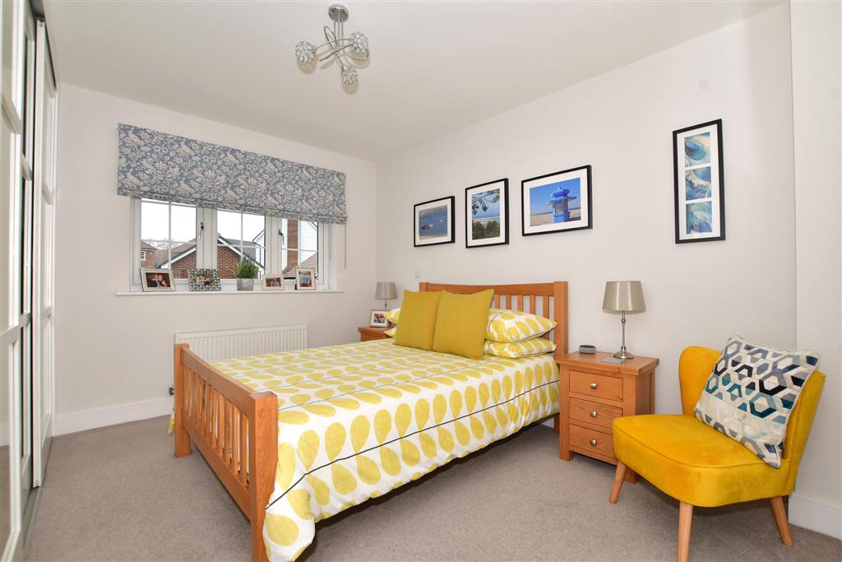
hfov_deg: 100.4
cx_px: 421
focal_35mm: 15
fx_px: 351
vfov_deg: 77.3
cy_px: 281
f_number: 8
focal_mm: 10
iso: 160
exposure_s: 1/60
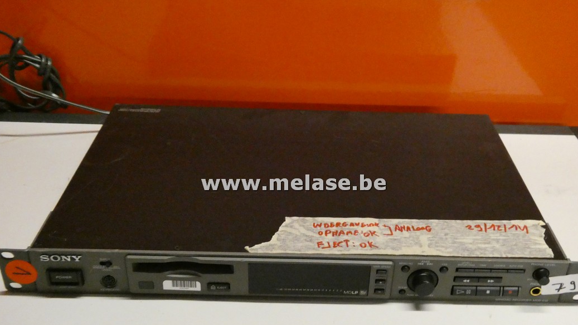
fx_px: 613
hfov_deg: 50.5
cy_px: 183
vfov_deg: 29.7
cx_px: 295
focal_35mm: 40
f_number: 3.7
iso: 1600
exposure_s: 1/30
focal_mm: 6.3
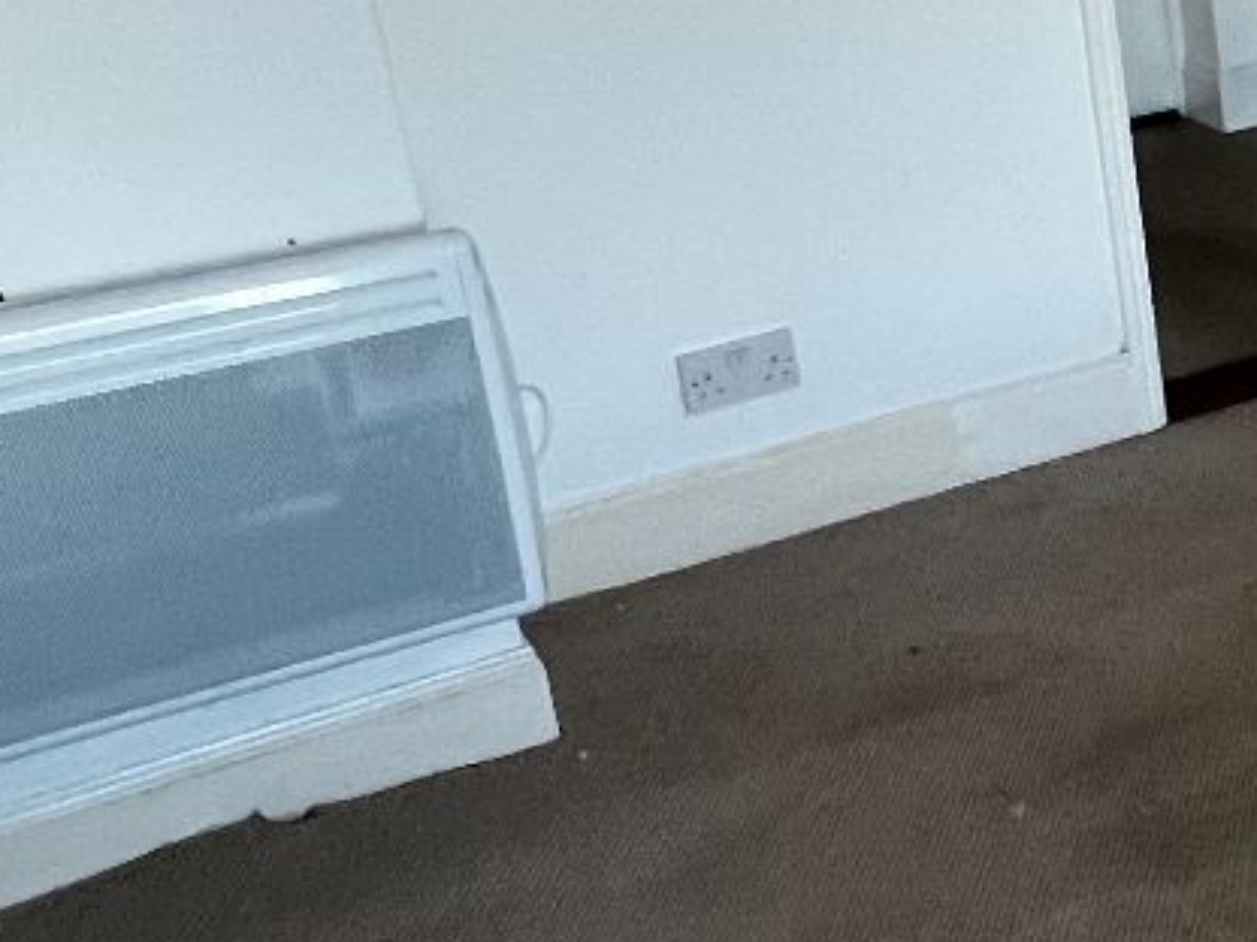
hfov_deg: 23.3
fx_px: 2324
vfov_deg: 22.9
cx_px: 1964
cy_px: 332
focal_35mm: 64
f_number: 1.8
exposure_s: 1/99
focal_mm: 1.57
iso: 250
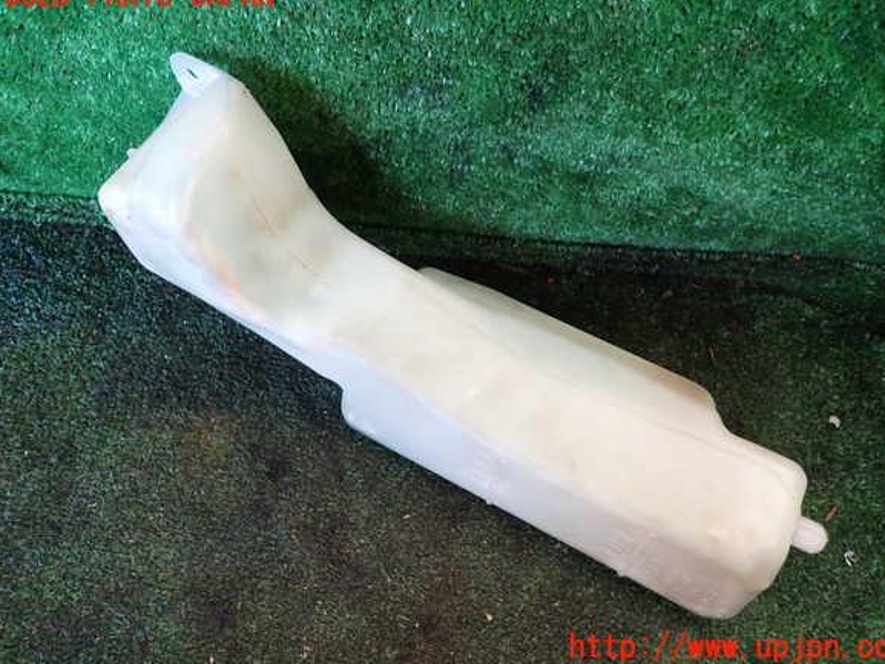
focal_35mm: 26
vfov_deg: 53.1
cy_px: 322
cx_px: 456
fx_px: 665
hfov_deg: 67.3
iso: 200
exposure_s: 1/60
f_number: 2
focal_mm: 4.5
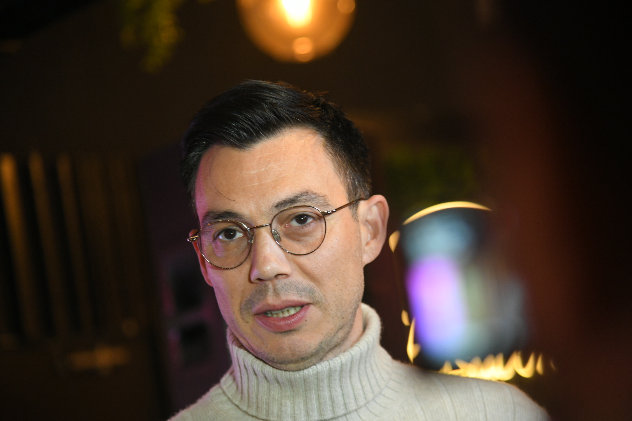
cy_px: 210
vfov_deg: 11.4
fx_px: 2107
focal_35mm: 120
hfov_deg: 17.1
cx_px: 316
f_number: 4
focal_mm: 120
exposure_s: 1/125
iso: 3200
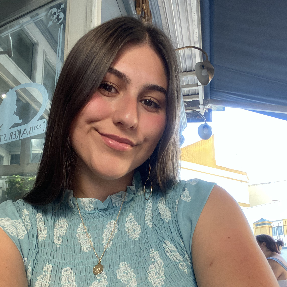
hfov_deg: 46.0
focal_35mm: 36
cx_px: 145
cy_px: 189
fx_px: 338
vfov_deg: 45.4
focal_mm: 2.71
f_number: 2.2
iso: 320
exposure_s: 1/60
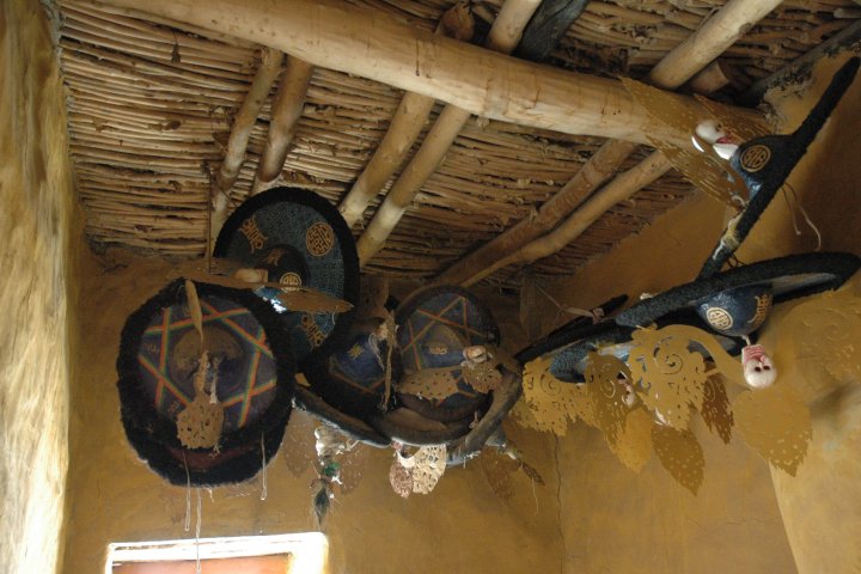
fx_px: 789
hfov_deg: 57.2
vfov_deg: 40.0
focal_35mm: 33
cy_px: 287
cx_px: 430
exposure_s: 1/13
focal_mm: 22
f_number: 3.8
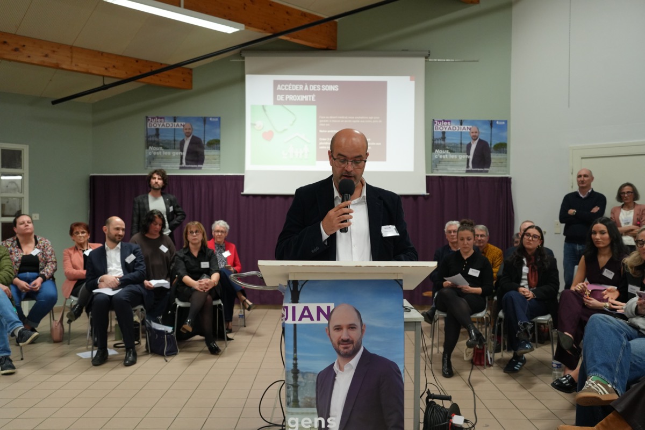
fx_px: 627
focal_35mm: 35
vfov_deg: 37.9
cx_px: 322
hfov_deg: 54.4
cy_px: 215
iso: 3200
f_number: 4
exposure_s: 1/160
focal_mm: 35
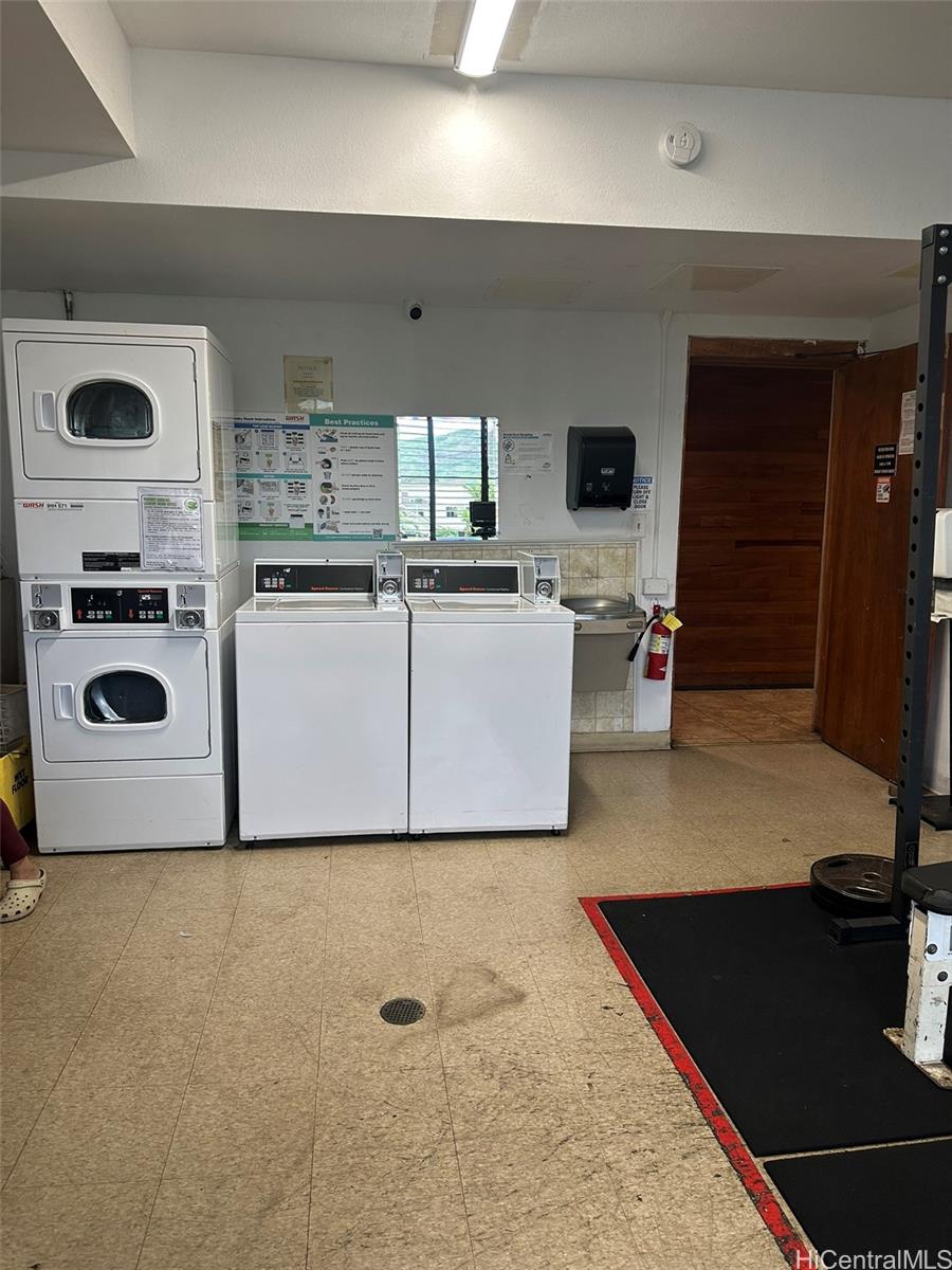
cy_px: 635
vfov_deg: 71.6
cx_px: 476
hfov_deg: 56.8
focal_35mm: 24
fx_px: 880
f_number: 1.78
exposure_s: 1/120
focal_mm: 6.86
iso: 160
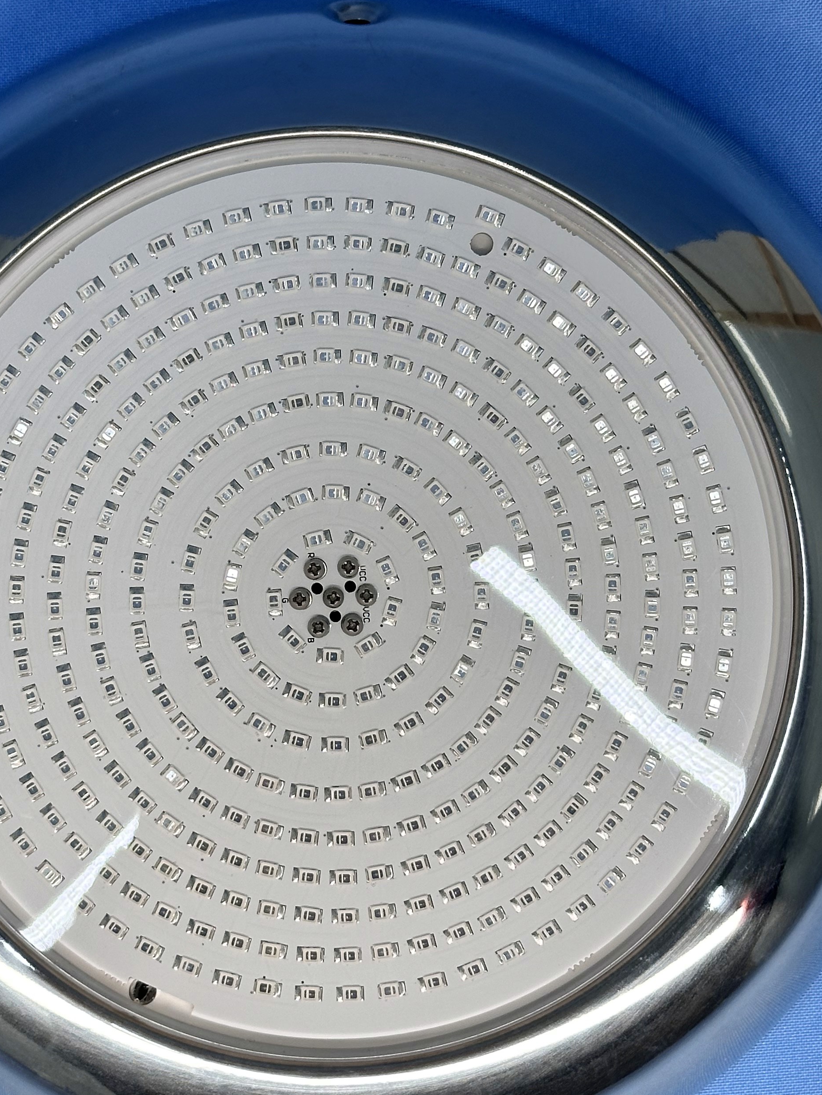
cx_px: 341
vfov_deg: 25.0
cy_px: 527
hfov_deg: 18.9
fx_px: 2469
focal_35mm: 78
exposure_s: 1/317
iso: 64
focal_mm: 6.86
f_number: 1.78
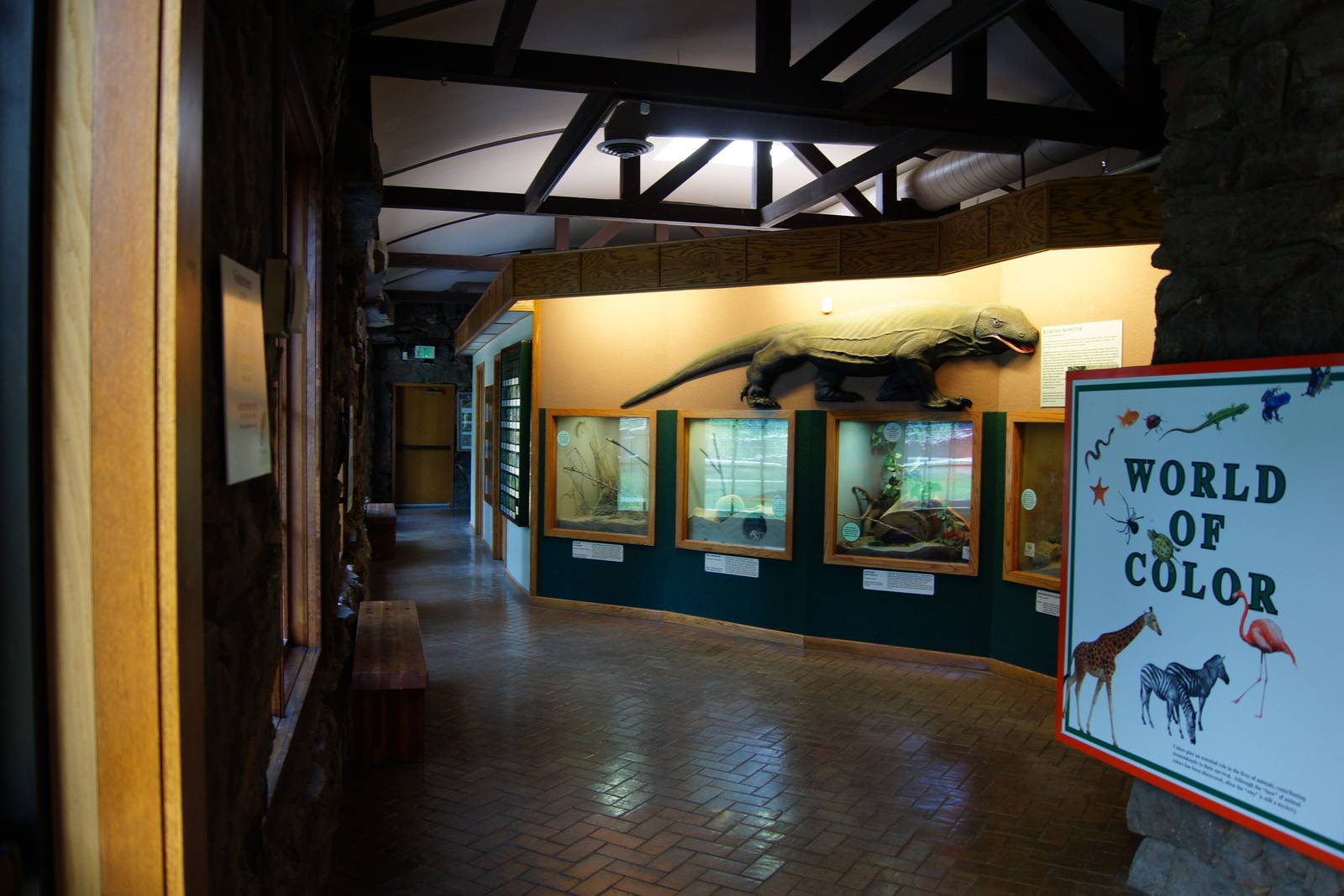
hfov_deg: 67.4
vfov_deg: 47.9
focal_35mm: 27
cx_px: 672
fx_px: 1008
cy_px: 448
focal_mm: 18
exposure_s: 1/30
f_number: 3.5
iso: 400
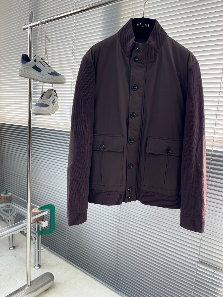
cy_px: 148
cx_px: 112
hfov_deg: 54.9
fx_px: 215
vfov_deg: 69.4
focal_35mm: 25
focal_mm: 5.1
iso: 32
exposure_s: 1/121
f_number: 1.6
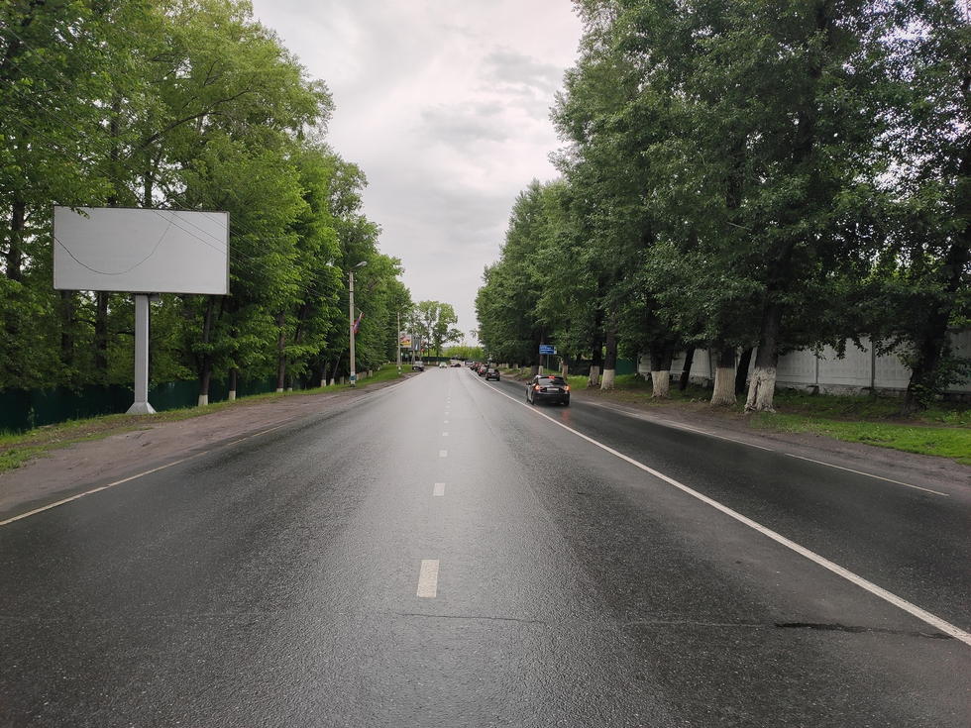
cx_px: 486
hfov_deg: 67.3
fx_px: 729
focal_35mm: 26
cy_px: 364
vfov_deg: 53.1
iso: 112
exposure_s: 1/676
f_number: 1.75
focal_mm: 4.77
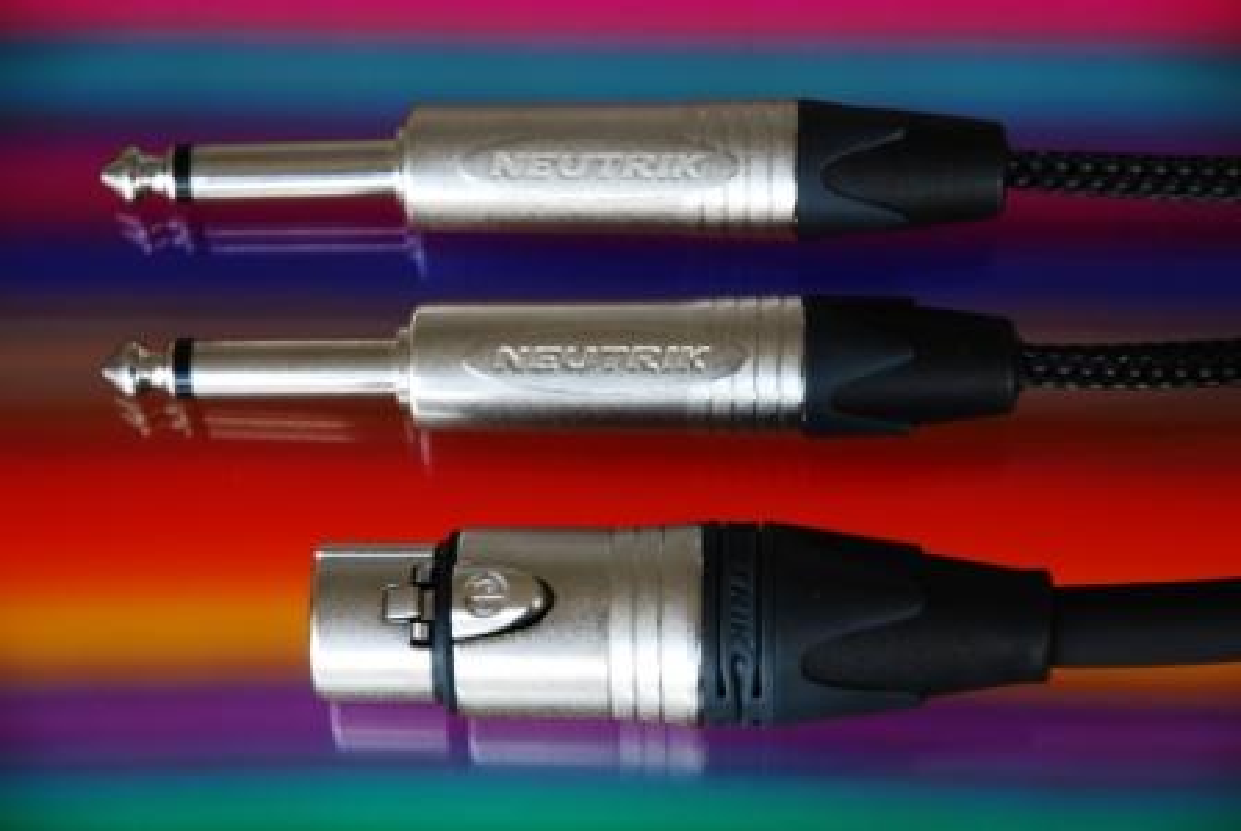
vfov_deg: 8.2
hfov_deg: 12.2
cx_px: 620
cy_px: 416
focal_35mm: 168
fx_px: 5799
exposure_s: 1/30
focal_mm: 112
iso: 500
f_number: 5.6
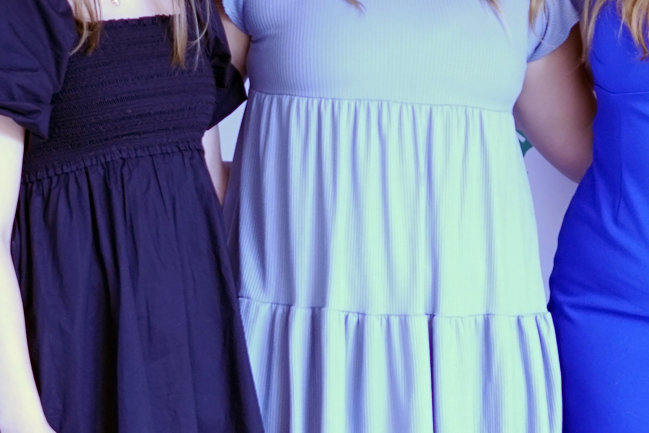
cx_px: 864
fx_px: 4435
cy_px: 207
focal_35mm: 246
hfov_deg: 8.2
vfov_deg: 5.6
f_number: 1.8
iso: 500
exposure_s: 1/40
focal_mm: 50
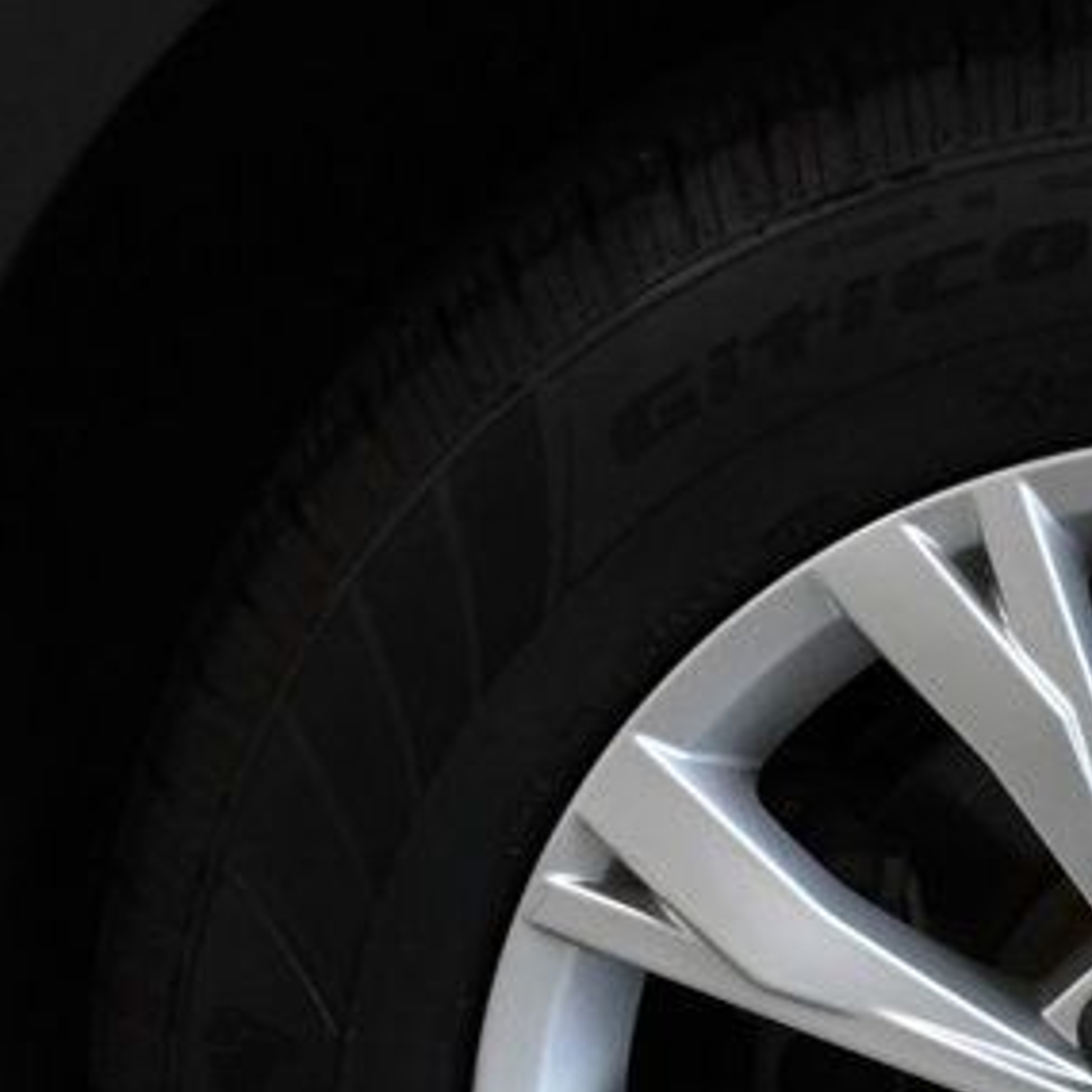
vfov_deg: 9.5
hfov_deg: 9.5
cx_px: 1161
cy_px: 1061
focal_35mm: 183
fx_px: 6531
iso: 2500
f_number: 9
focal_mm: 40
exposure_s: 1/320
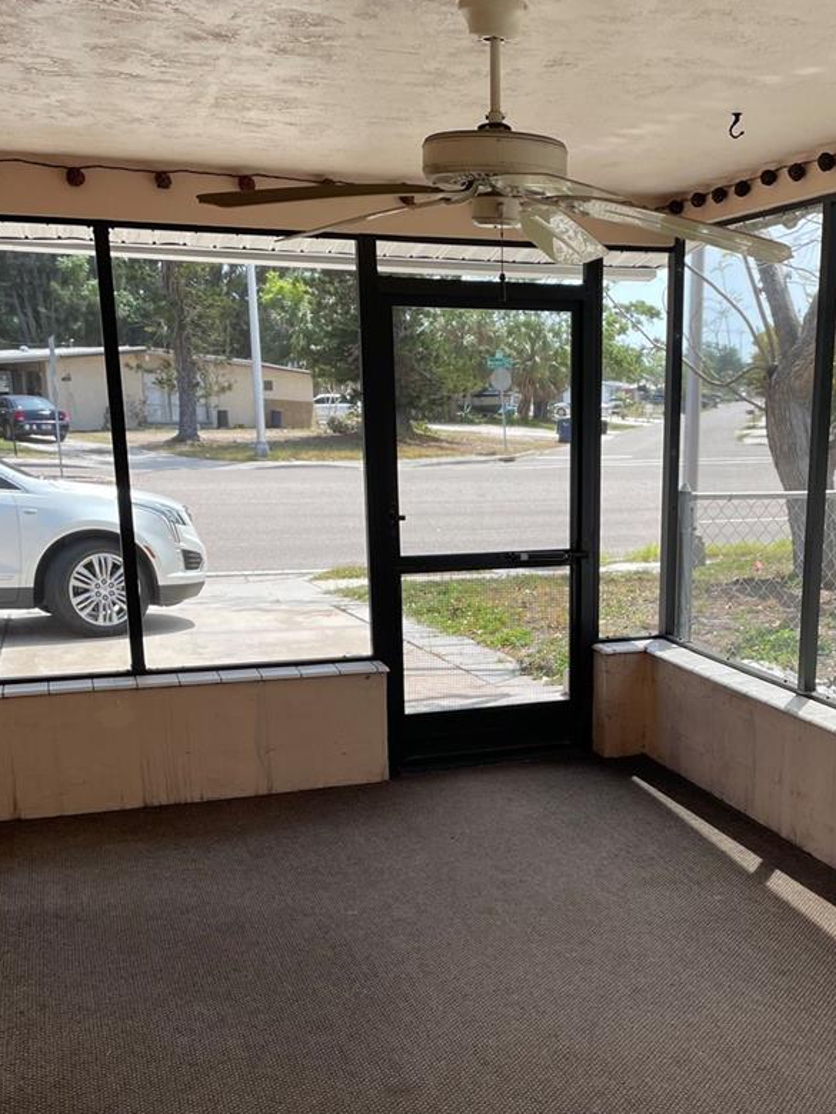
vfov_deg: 46.3
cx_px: 566
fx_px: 1288
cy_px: 710
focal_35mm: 40
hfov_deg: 35.6
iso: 32
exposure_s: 1/548
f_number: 1.6
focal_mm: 4.2
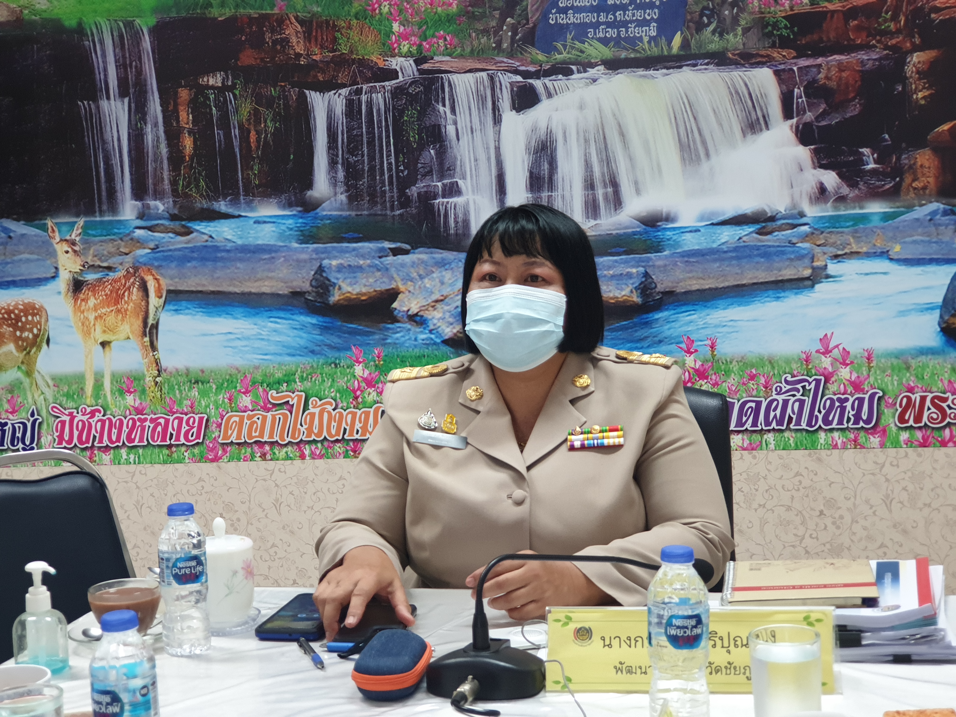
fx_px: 1436
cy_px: 358
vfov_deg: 28.0
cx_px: 478
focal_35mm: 52
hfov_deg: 36.8
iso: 160
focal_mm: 6
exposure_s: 1/25
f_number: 2.4
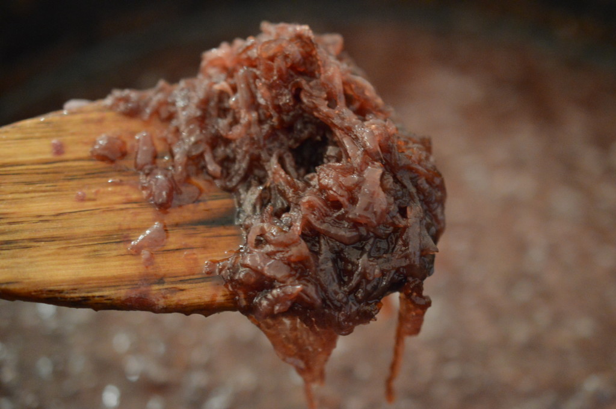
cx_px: 308
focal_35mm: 60
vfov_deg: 22.6
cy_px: 204
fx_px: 1025
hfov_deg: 33.4
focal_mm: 40
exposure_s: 1/25
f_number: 3
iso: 3200
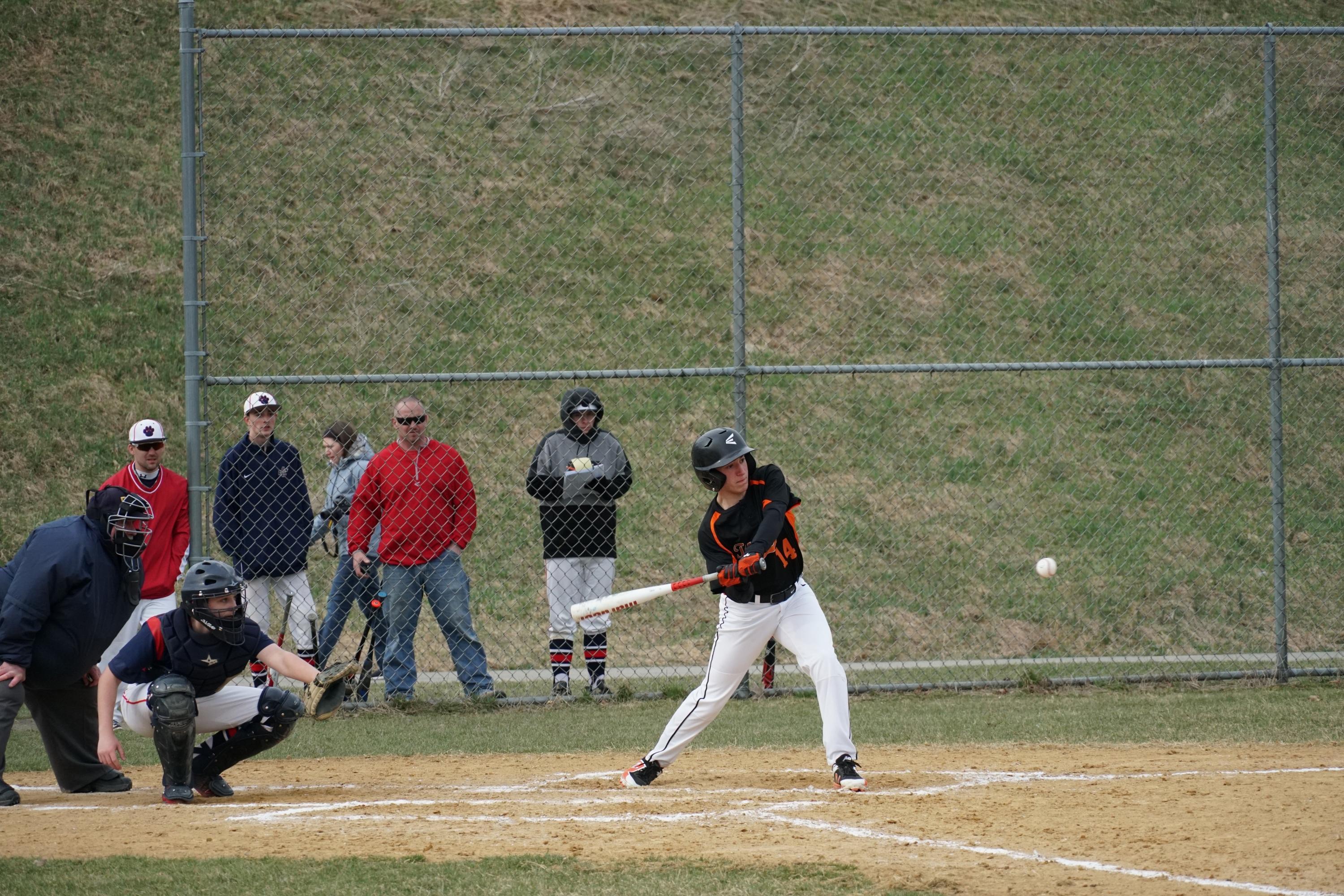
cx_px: 672
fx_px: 7559
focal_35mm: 202
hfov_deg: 10.2
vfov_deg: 6.8
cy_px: 448
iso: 1000
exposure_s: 1/2000
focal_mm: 135
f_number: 5.6
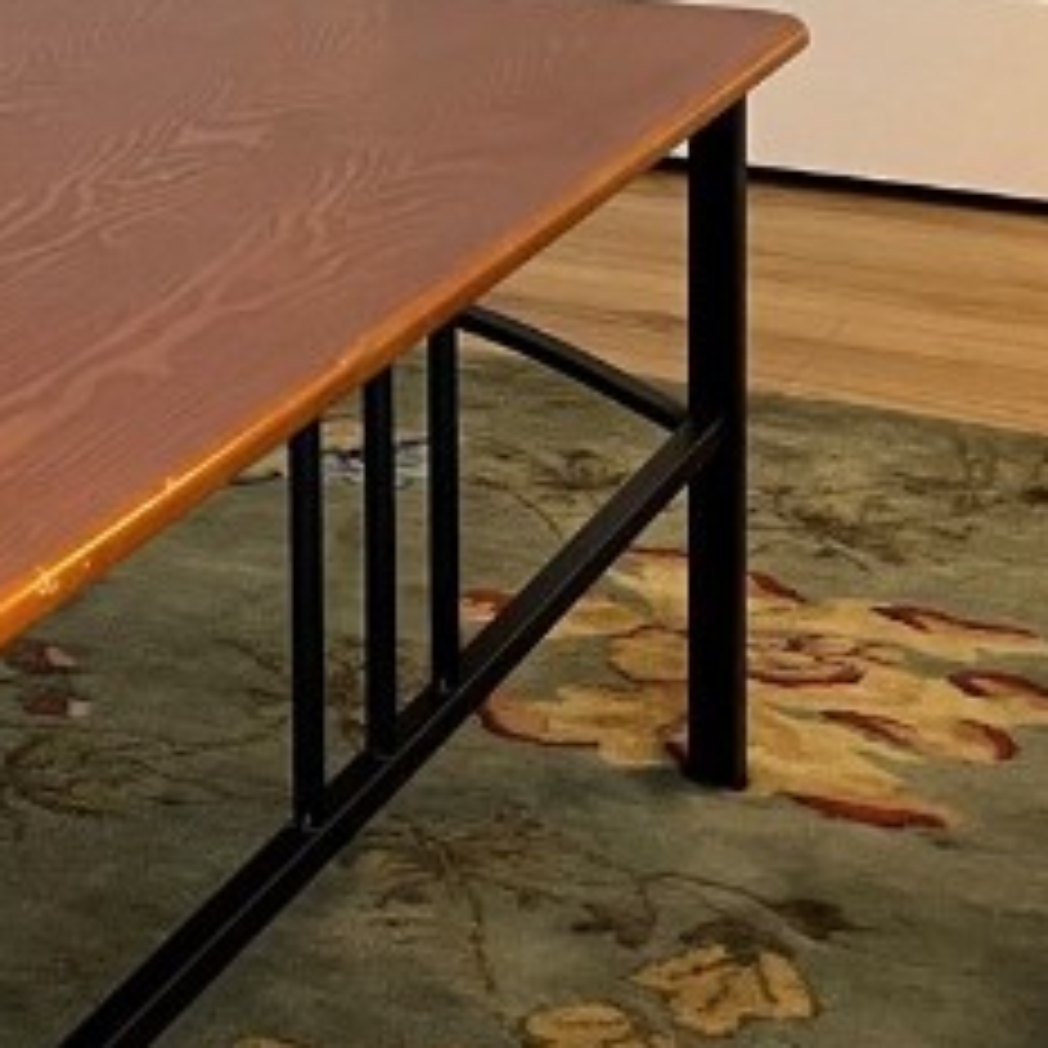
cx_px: -589
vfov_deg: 15.8
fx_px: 3459
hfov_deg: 15.7
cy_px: -517
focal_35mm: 101
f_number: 1.6
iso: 160
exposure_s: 1/60
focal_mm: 5.1
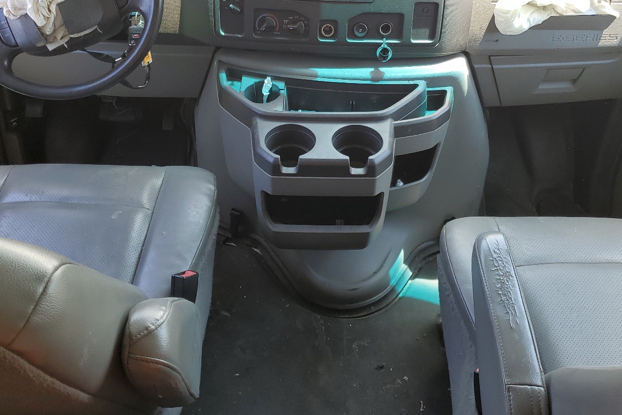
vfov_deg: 36.6
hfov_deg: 53.1
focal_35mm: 36
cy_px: 154
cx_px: 313
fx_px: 622
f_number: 1.5
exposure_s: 1/167
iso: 50
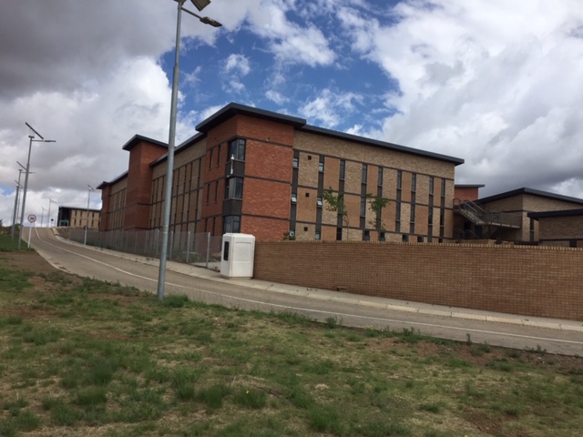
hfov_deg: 61.7
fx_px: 488
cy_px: 218
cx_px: 292
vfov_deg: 48.2
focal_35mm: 29
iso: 32
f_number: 2.2
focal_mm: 4.15
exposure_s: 1/2825
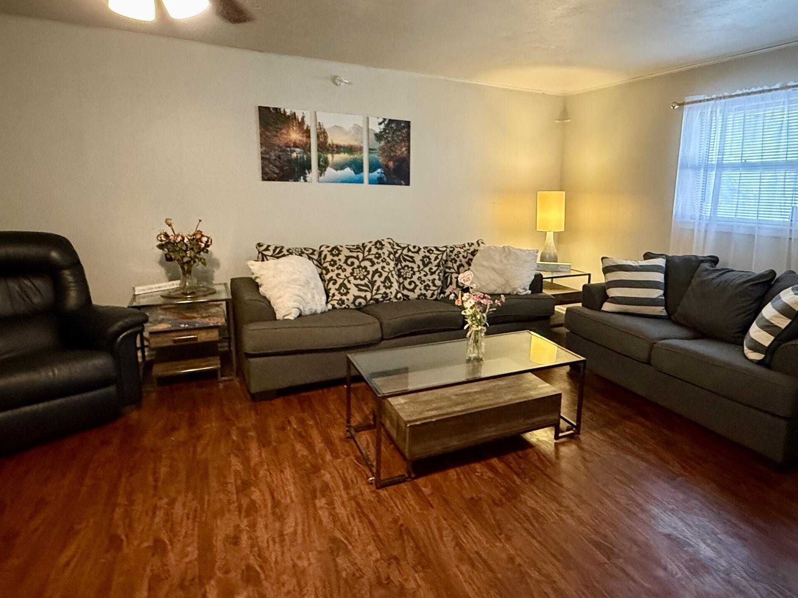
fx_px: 507
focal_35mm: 22
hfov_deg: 75.3
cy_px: 271
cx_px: 489
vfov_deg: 61.0
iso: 800
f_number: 2.2
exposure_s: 1/60
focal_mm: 2.22
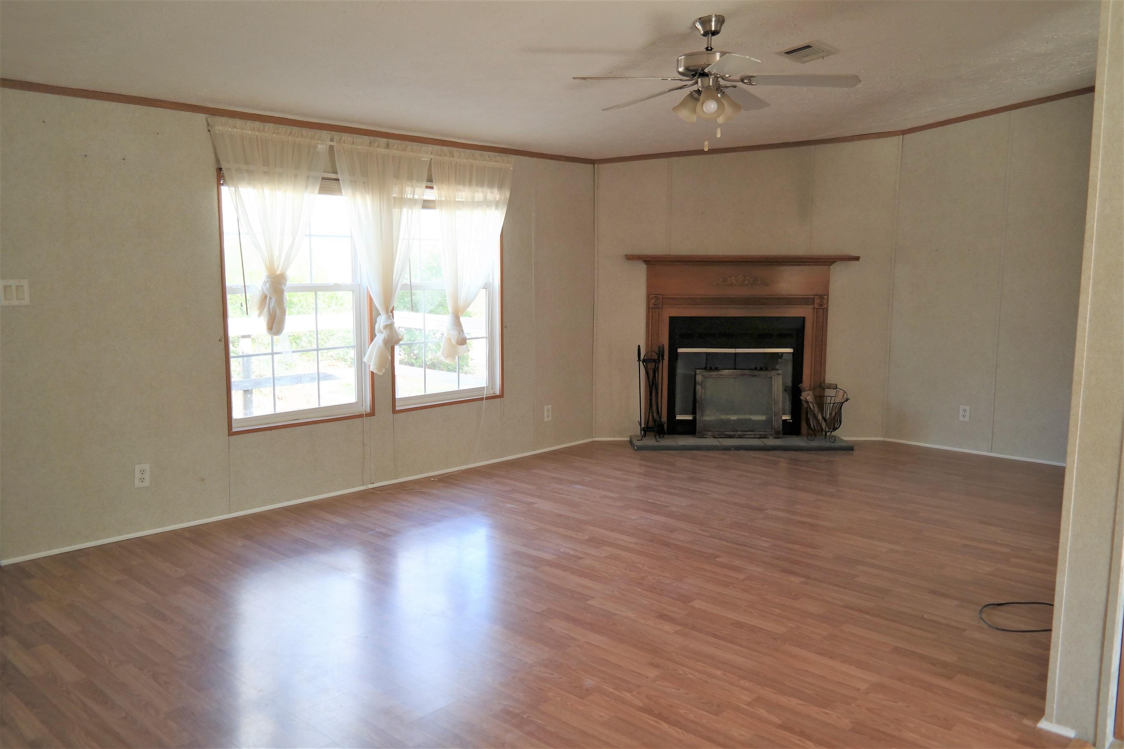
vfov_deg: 47.9
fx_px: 843
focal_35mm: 27
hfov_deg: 67.4
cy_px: 374
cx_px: 562
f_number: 3.5
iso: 200
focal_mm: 18
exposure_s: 1/60
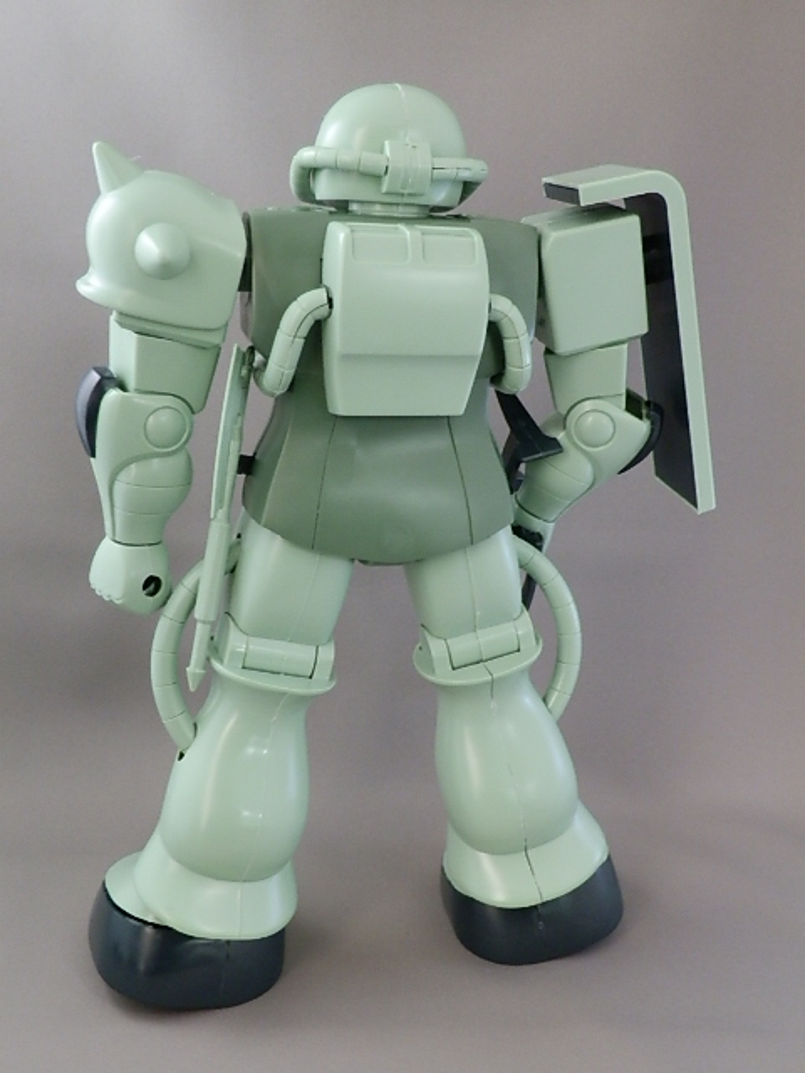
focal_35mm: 34
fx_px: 1054
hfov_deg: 41.8
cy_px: 536
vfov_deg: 54.0
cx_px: 402
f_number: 3.5
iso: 200
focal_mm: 6.17
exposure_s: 1/15
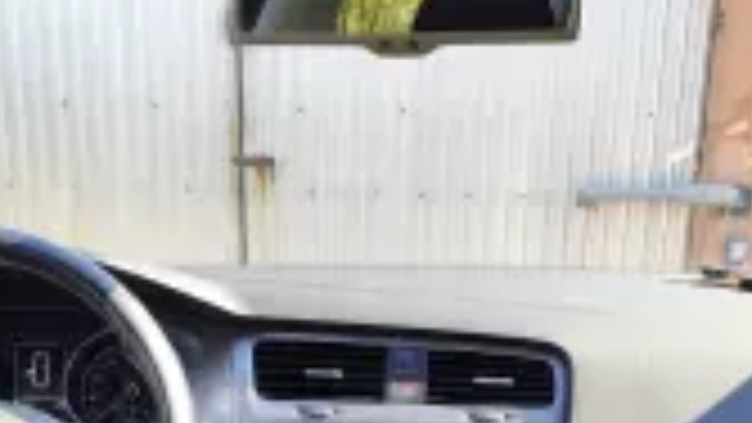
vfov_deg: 20.0
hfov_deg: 38.5
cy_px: 580
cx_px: 383
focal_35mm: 54
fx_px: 1077
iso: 50
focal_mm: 6.14
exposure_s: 1/114
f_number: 1.65
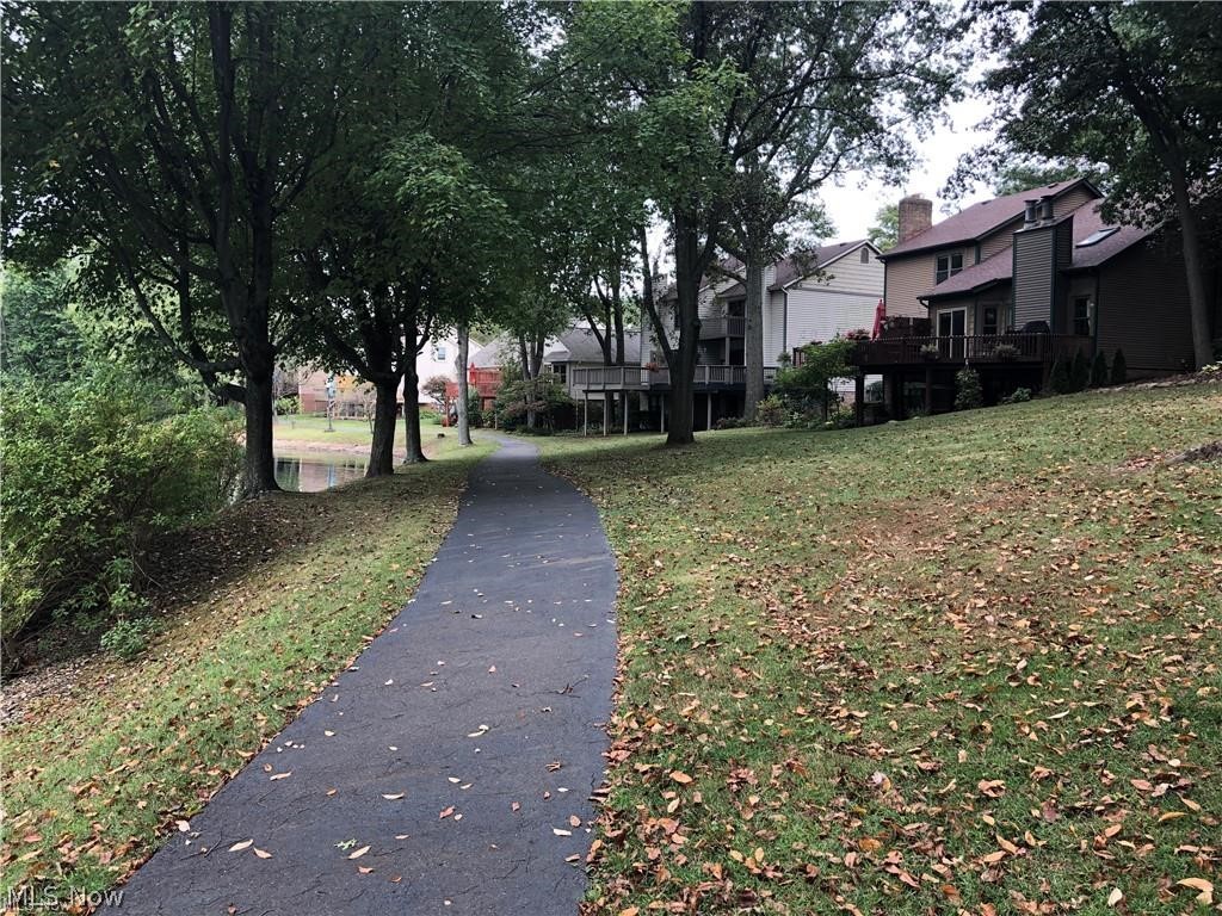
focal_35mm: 28
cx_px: 611
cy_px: 458
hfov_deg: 63.4
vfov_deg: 49.7
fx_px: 988
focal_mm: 4
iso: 50
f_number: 1.8
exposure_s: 1/120
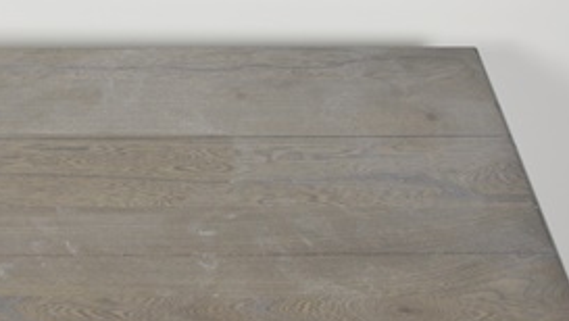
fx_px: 1512
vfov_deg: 12.1
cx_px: 115
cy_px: 196
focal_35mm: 100
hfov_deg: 21.1
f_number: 4.5
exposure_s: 1/60
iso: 640
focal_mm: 29
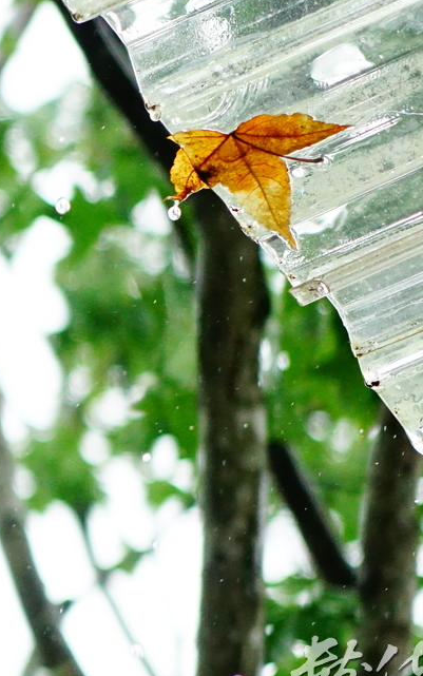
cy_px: 291
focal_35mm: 412
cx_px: -83
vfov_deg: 5.1
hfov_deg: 3.2
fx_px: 7594
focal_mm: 73.3
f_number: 2.8
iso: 1250
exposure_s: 1/1600
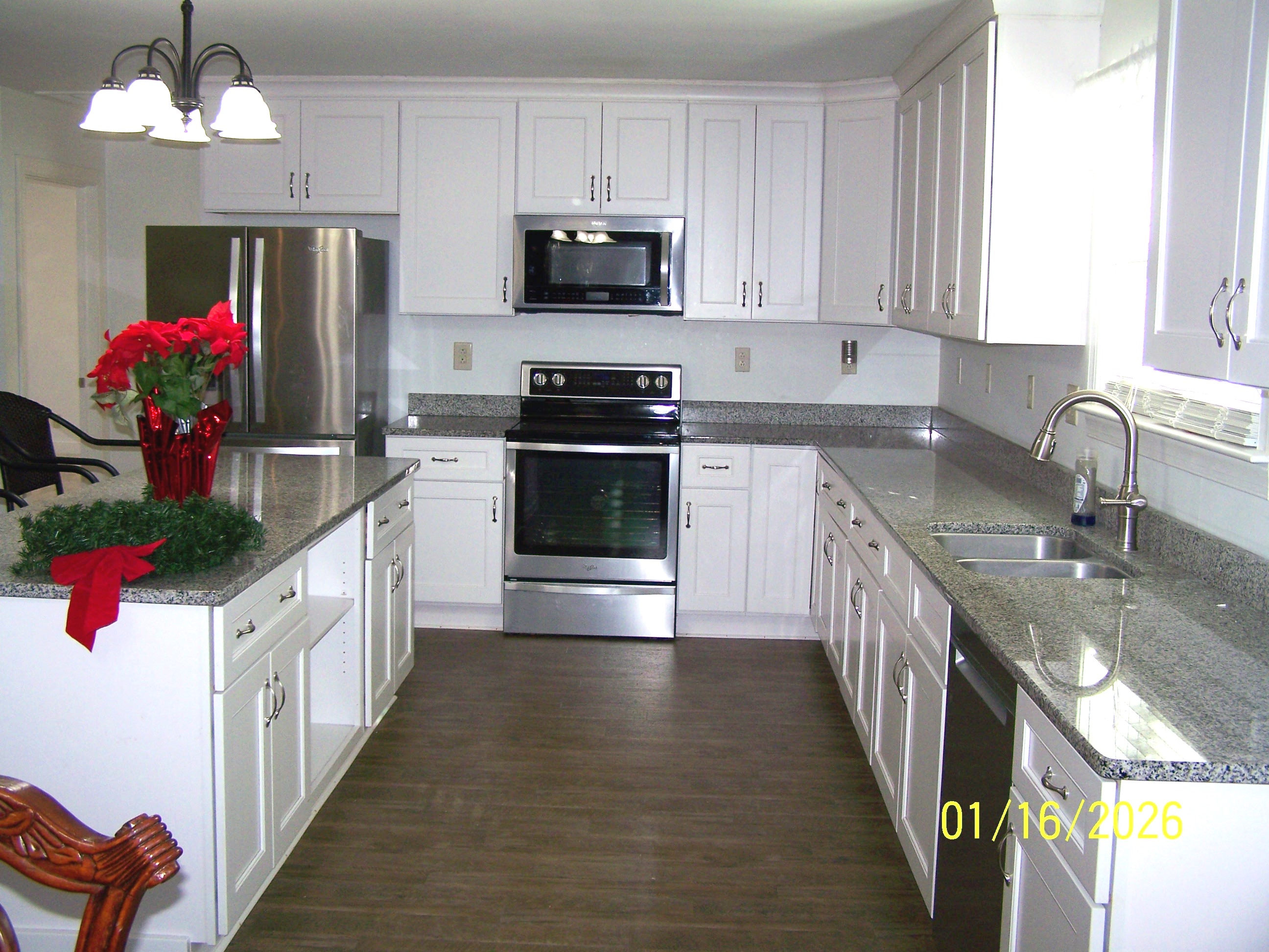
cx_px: 634
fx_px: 1393
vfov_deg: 37.7
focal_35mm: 38
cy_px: 476
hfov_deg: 49.0
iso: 80
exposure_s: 1/60
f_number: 2.8
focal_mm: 6.3
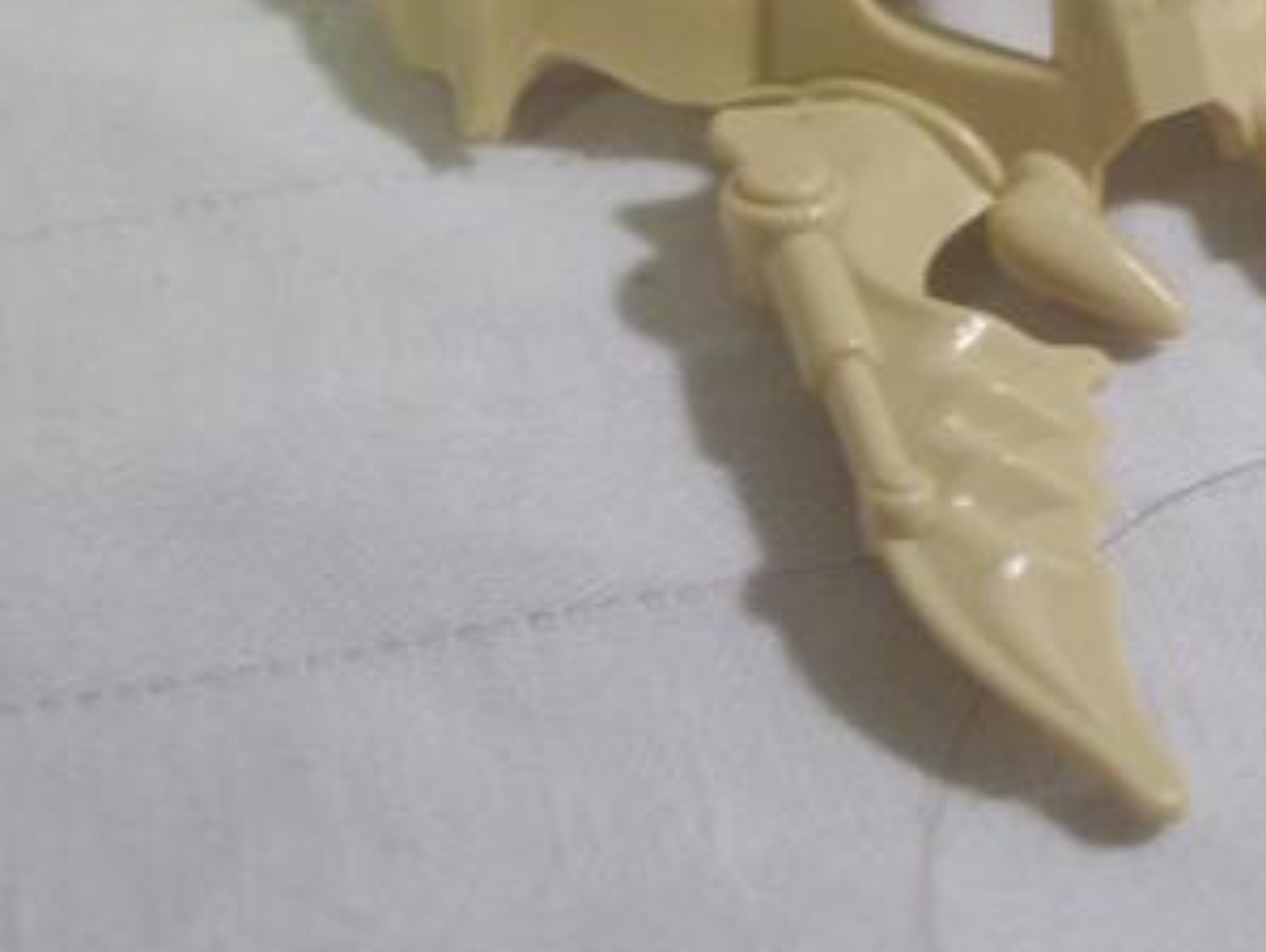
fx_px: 3148
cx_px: 1003
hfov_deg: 22.5
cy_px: -55
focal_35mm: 86
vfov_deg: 16.7
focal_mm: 6
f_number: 2.7
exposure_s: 1/30
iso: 160
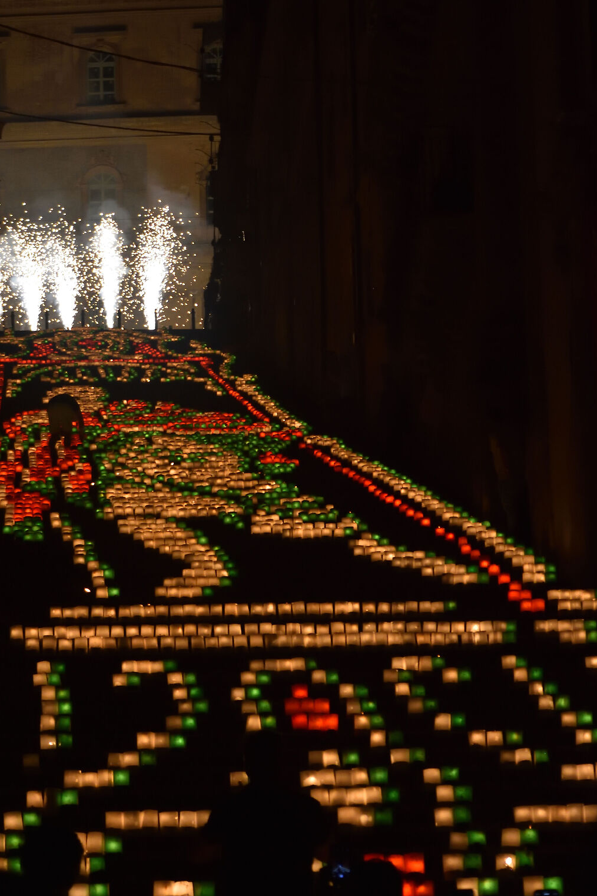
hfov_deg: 8.9
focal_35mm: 154
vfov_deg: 13.3
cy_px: 314
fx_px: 3827
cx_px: 246
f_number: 5
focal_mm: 65
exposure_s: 1/100
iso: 1000
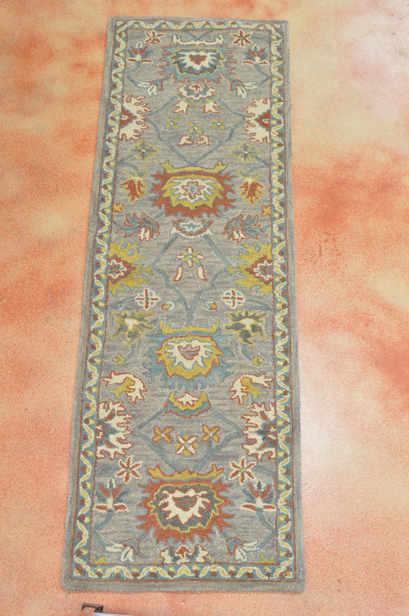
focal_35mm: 52
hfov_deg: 25.7
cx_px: 204
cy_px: 308
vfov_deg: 37.9
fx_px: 896
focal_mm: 35
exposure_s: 1/80
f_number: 5.6
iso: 800
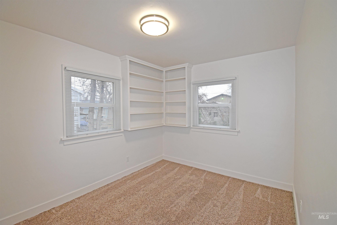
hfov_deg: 100.4
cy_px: 112
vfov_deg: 77.3
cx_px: 168
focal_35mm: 15
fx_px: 140
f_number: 5
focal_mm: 10
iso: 800
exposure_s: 1/100
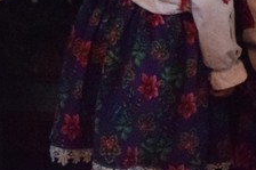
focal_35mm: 250
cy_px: -363
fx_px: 1776
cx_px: 289
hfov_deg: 8.2
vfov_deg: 5.2
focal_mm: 26
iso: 1600
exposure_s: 1/160
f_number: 4
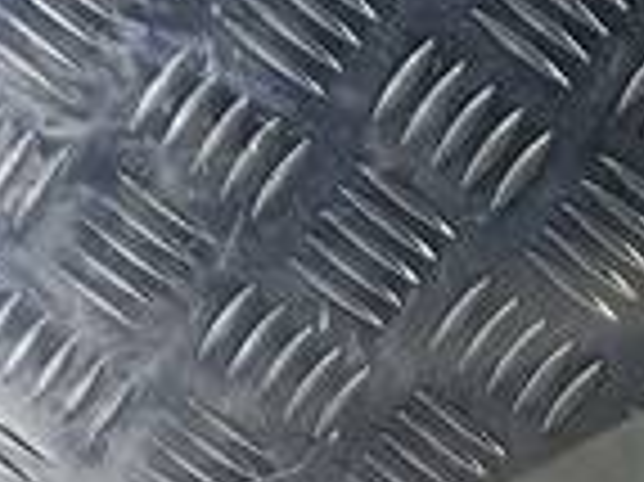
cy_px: 1441
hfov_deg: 10.2
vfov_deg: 7.3
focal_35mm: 179
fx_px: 3327
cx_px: 1270
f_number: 1.8
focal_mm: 4.6
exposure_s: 1/50
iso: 50
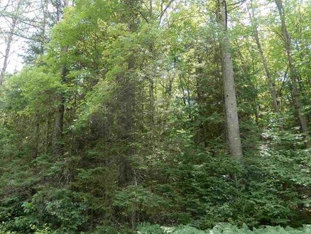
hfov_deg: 57.7
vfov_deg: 45.4
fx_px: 279
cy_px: 100
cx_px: 118
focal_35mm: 31
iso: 80
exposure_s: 1/100
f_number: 3.4
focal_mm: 4.3
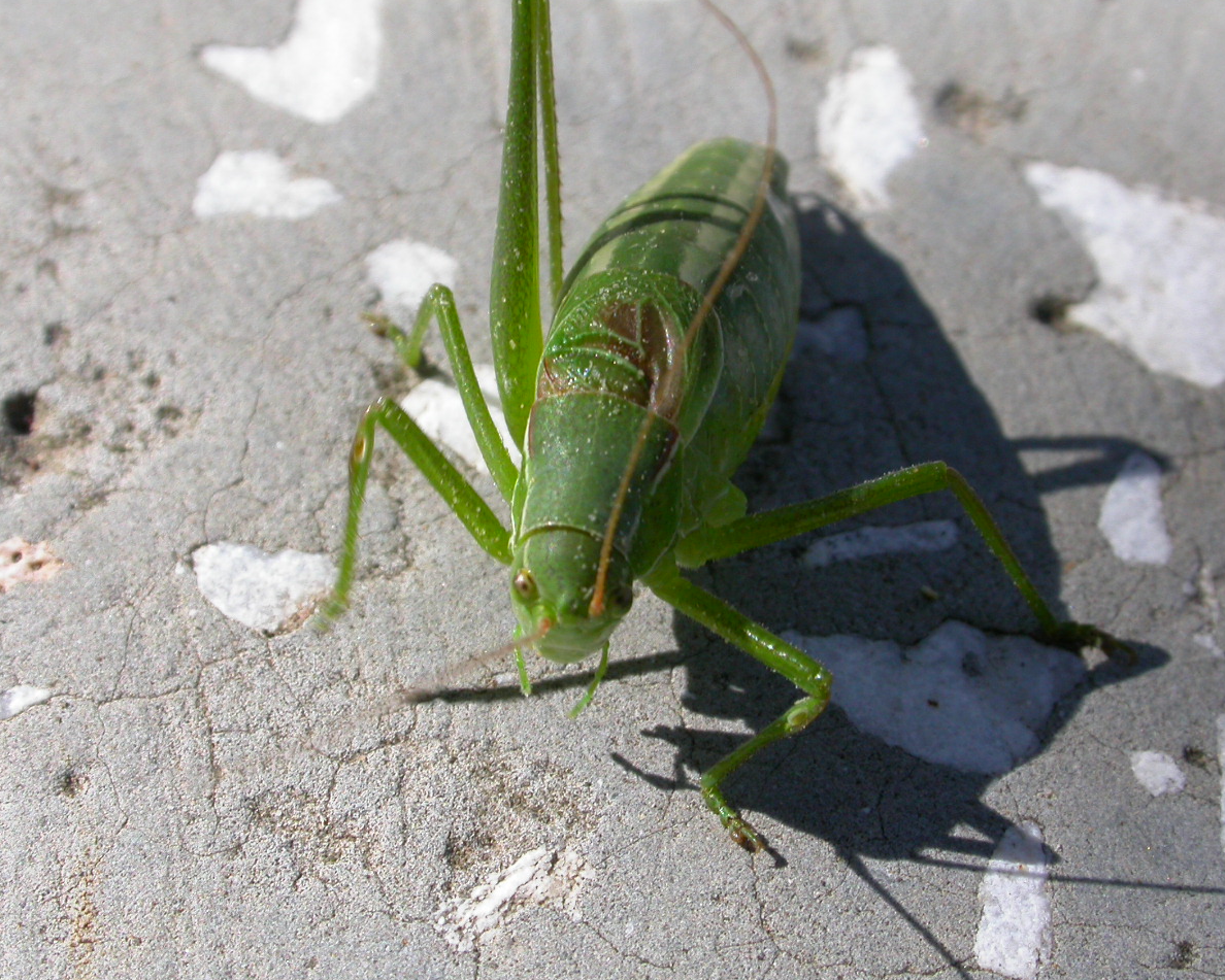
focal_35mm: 82
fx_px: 2974
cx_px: 609
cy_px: 491
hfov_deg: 23.3
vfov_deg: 18.7
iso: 100
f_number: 7.9
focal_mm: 16.2
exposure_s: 1/174
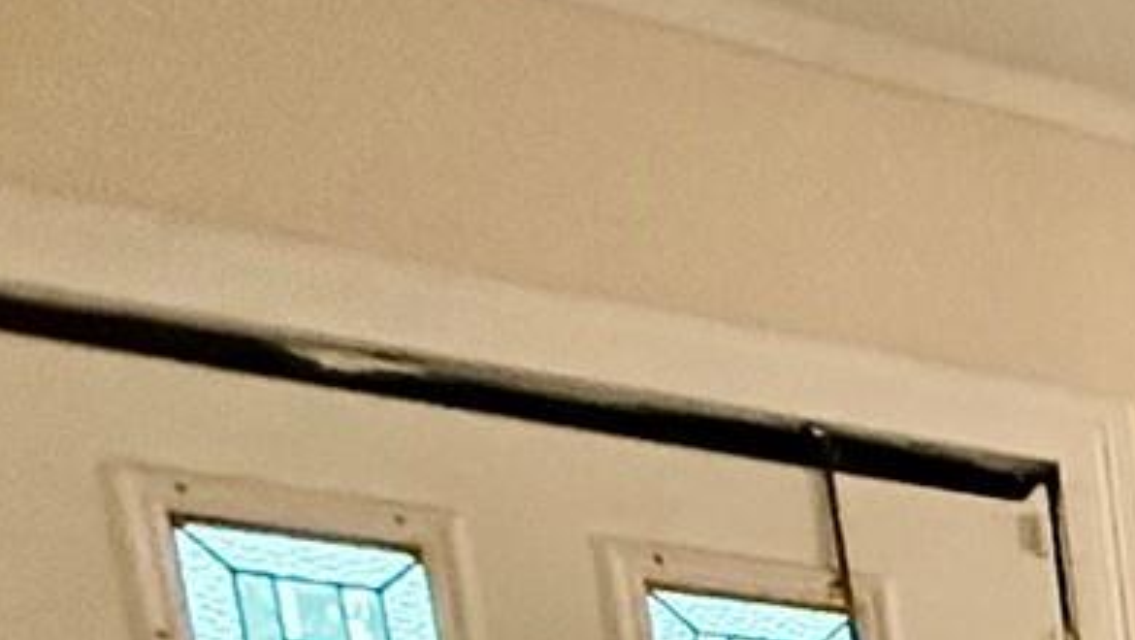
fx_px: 2409
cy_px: 1737
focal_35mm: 80
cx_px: 2712
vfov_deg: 11.3
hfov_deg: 15.2
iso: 1000
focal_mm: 2.22
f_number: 2.2
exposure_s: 1/60
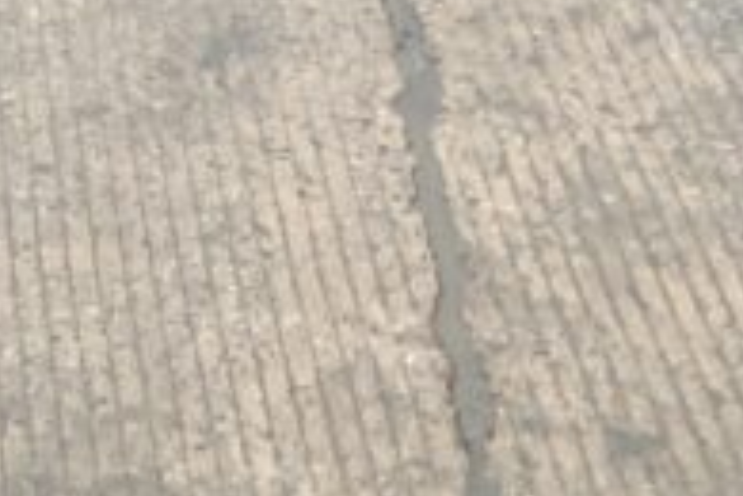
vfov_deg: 8.4
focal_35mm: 158
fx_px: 3261
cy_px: -404
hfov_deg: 12.6
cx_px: -229
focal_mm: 3
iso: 20
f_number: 1.8
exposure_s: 1/122
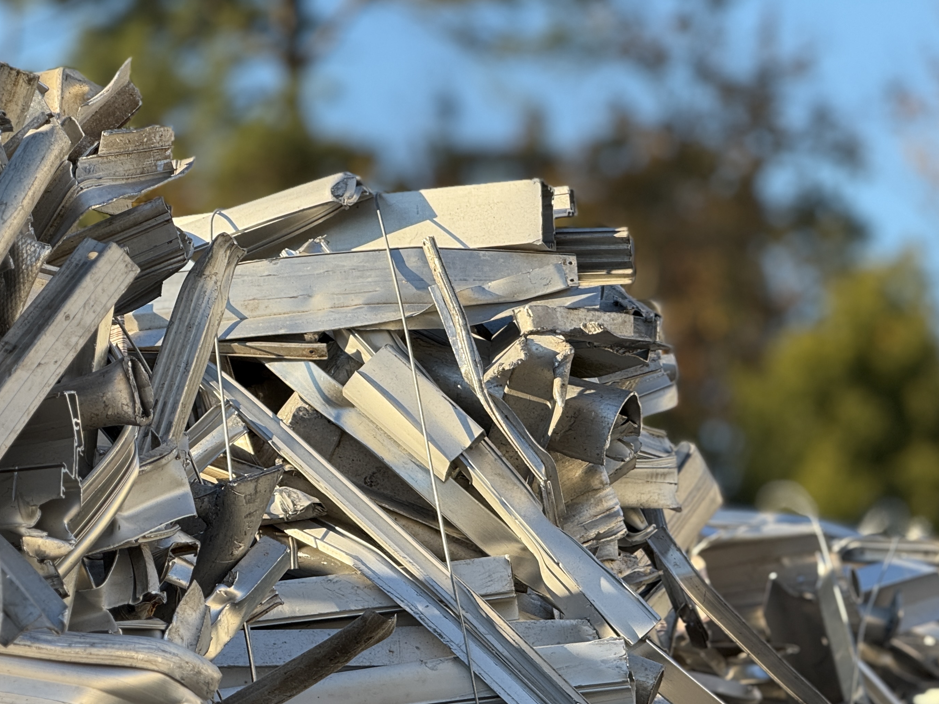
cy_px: 504
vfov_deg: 8.4
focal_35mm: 177
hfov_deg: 11.2
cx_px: 476
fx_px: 4801
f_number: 2.8
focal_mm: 15.66
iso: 50
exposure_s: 1/426
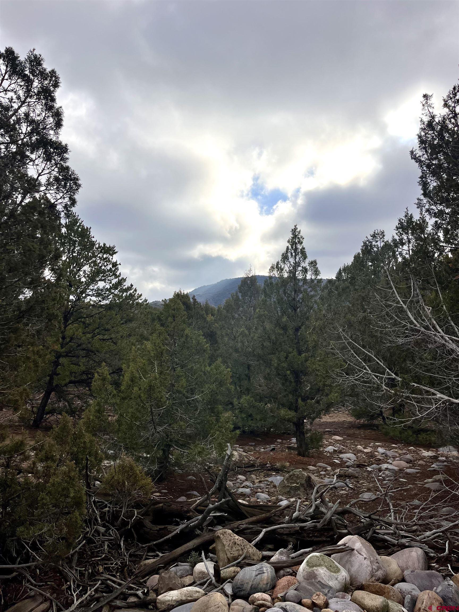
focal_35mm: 26
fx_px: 460
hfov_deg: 53.1
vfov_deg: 67.3
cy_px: 306
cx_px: 230
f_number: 1.6
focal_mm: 5.1
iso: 50
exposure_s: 1/5556
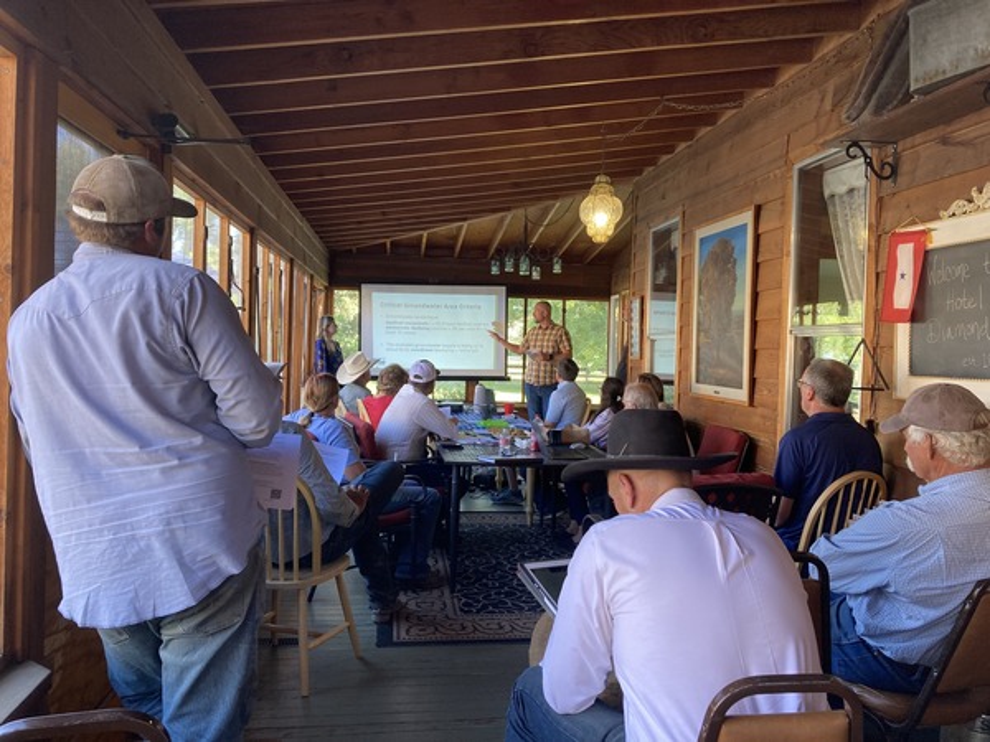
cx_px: 495
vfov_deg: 49.7
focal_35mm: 28
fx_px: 801
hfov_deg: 63.4
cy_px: 371
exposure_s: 1/60
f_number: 1.8
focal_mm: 3.99
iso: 64
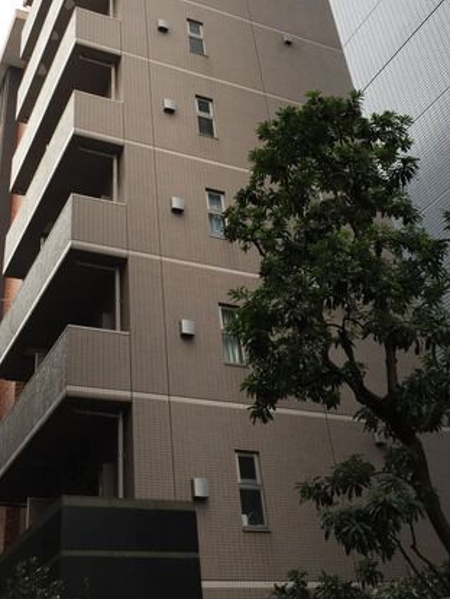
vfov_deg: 44.1
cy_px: 201
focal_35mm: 42
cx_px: 185
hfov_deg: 34.3
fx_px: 727
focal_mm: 4.15
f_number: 2.2
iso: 40
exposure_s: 1/120
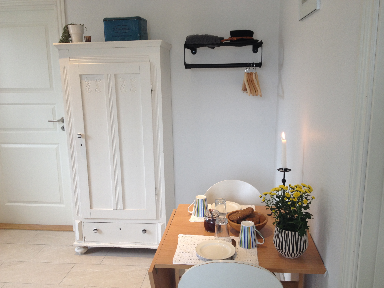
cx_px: 192
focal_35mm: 35
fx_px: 388
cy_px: 144
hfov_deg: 52.6
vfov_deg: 40.7
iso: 50
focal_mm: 4.28
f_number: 2.4
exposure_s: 1/30
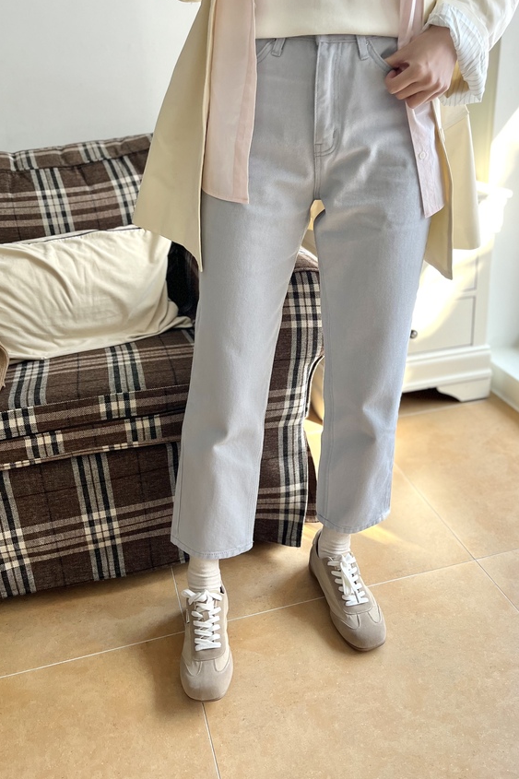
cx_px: 276
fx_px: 692
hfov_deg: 41.1
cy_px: 331
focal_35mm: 32
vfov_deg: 58.5
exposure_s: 1/122
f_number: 1.6
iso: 100
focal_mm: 5.1
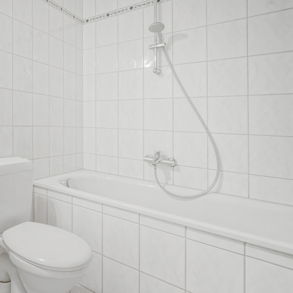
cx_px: 14
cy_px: 194
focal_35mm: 22
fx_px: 211
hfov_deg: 56.7
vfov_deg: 67.8
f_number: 11
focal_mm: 13
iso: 800
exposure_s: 1.5
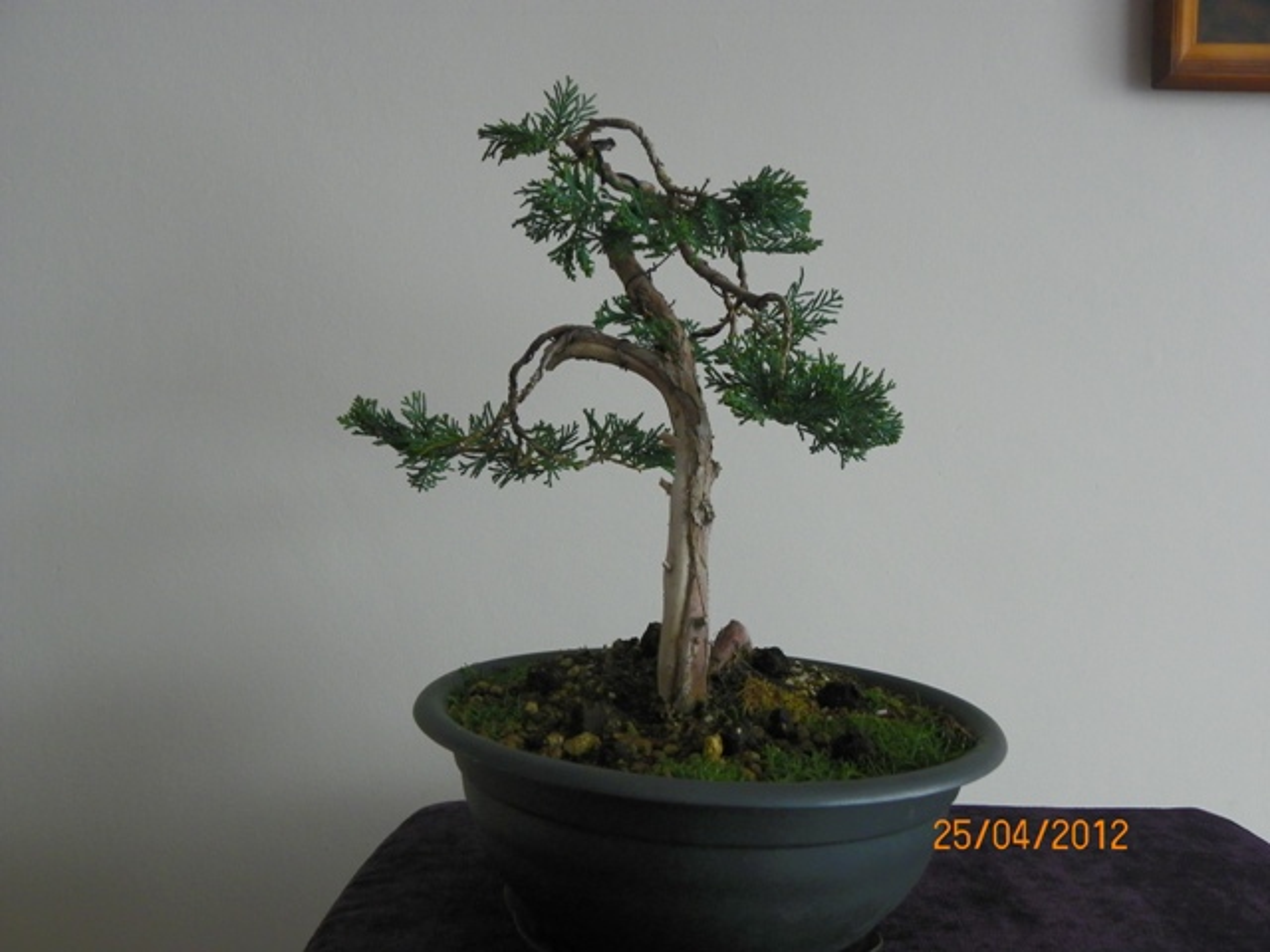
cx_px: 635
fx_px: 1174
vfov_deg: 44.2
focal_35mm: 32
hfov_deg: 56.8
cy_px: 476
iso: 160
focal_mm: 5.7
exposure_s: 1/30
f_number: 2.8
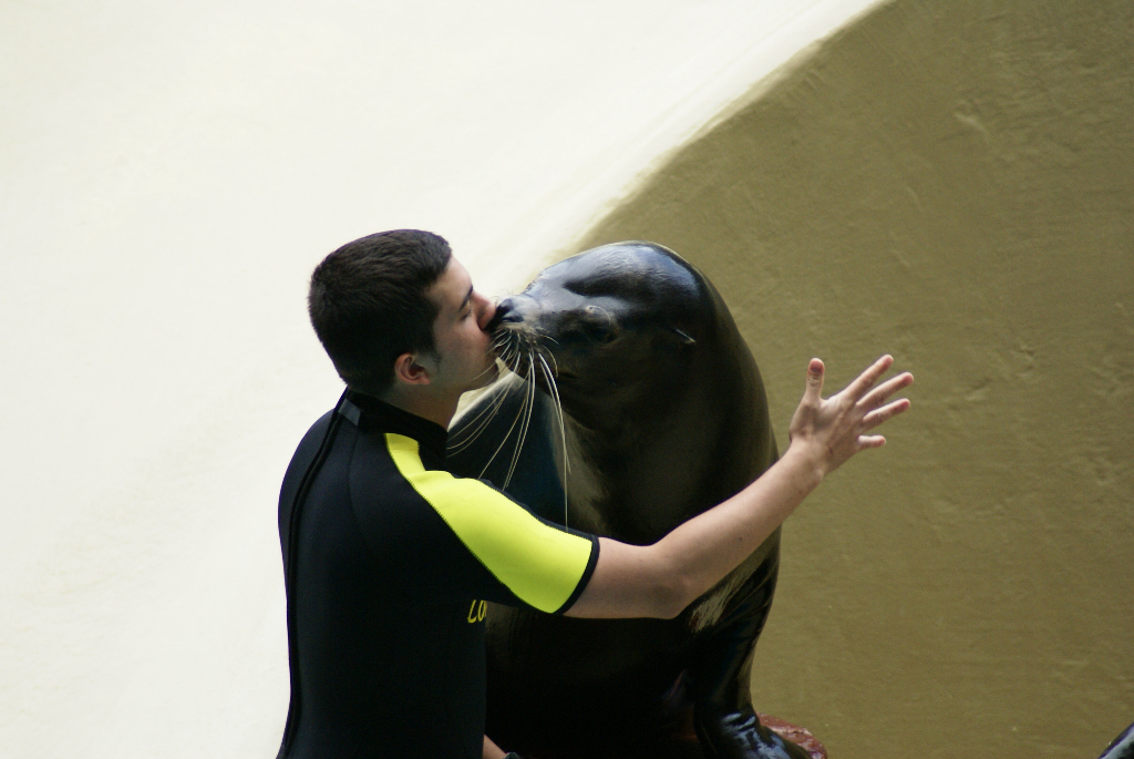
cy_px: 380
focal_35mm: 450
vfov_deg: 3.1
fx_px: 14189
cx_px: 567
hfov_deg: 4.6
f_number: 5.6
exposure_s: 1/500
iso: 320
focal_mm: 300
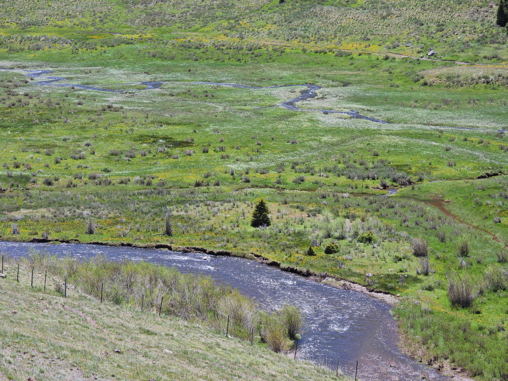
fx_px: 1702
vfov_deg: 12.8
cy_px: 191
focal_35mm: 116
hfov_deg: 17.0
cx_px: 255
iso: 100
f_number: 4
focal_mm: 20.5
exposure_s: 1/640
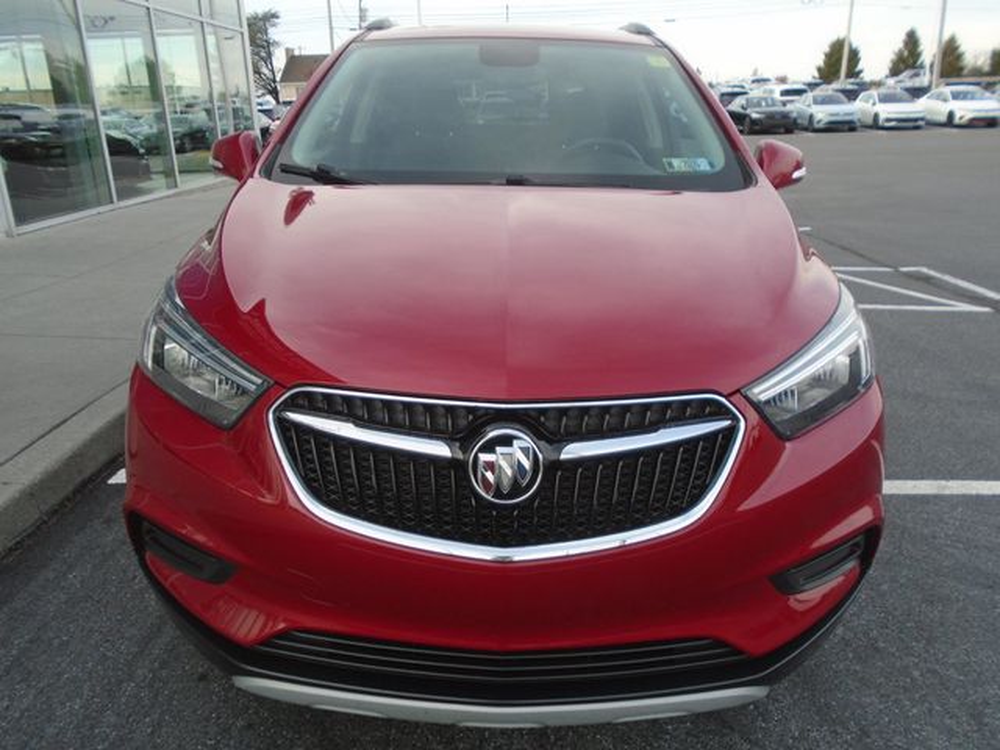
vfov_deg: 53.1
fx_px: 751
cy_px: 375
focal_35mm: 26
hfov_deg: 67.3
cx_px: 500
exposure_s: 1/250
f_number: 3.2
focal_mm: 4.6
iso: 100
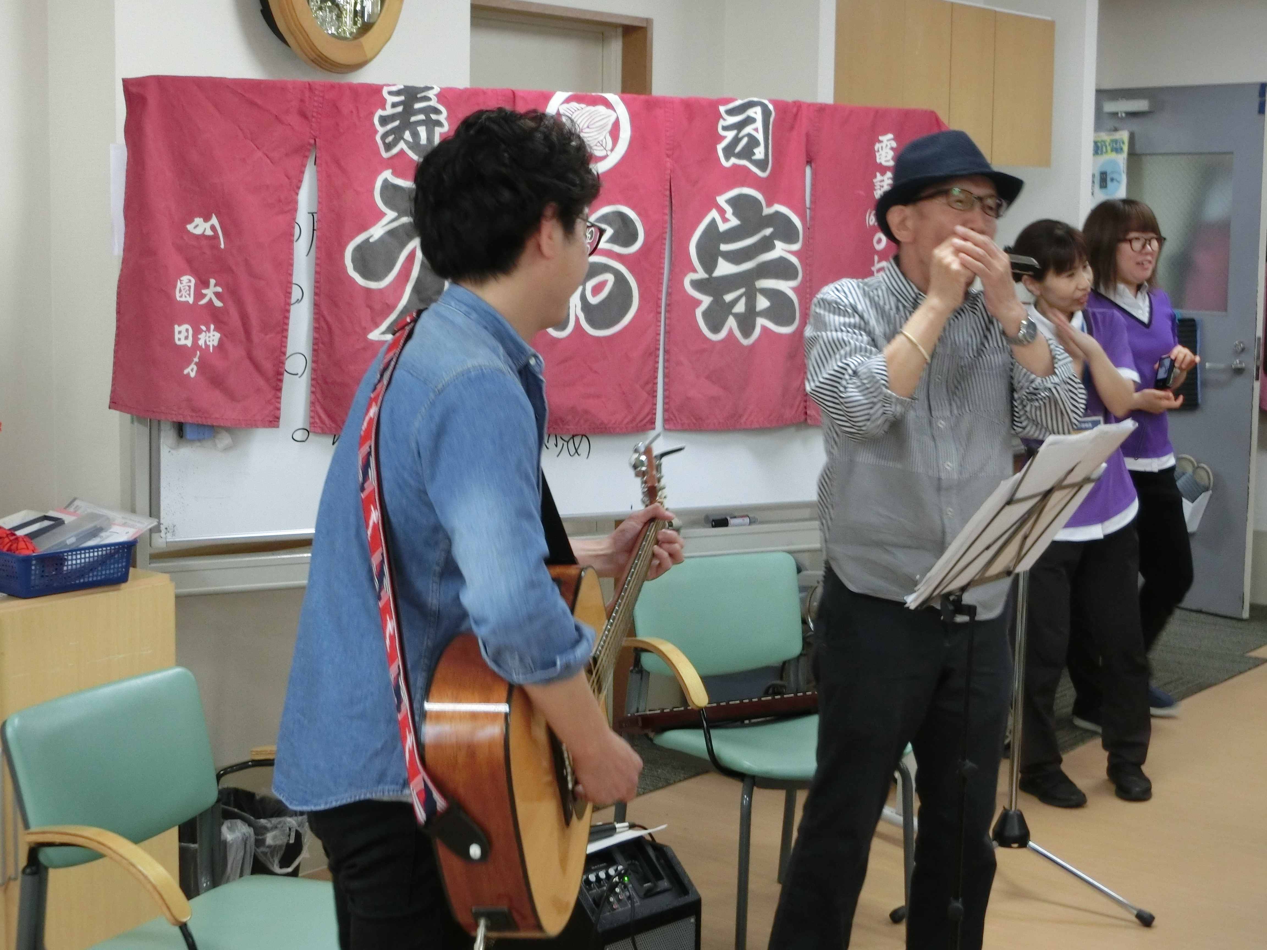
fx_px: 2196
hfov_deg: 32.2
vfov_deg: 24.4
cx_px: 634
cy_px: 475
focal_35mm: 60
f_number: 5
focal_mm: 10.7
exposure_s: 1/25
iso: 400
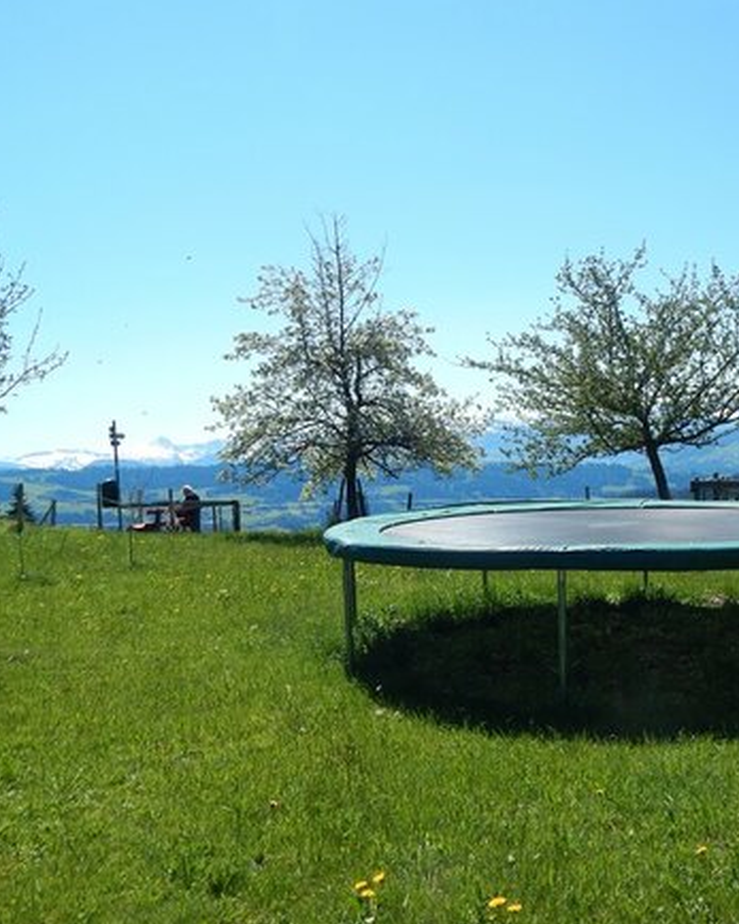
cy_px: 460
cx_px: 497
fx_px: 1012
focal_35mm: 37
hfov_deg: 39.6
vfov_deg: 49.1
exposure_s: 1/400
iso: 125
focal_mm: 5.1
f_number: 6.3
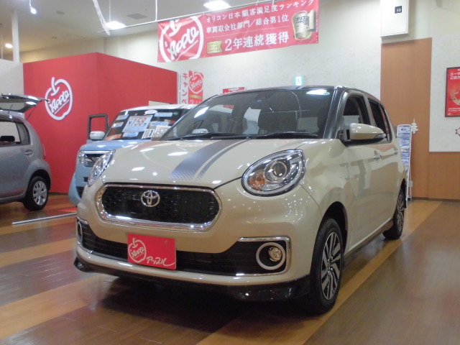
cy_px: 172
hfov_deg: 54.0
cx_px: 230
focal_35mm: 34
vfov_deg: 41.8
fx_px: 452
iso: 400
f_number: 4
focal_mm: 6.1
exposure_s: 1/60
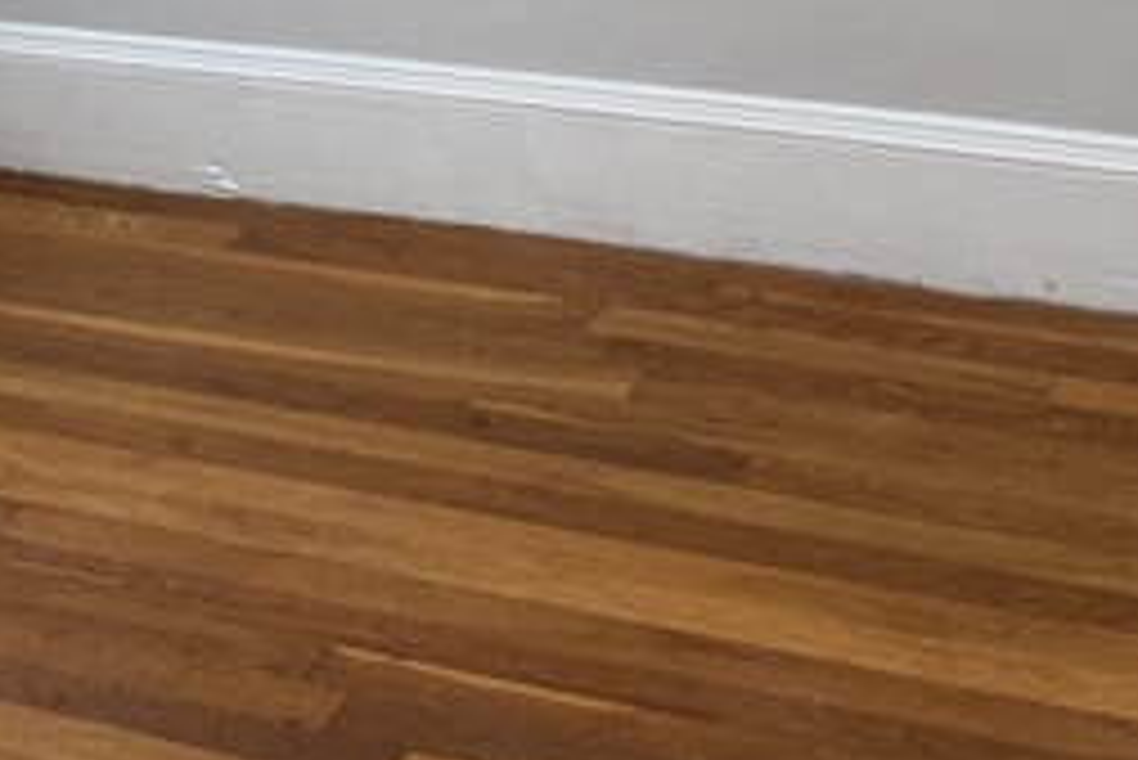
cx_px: 418
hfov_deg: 20.2
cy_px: -481
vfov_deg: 12.7
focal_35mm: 101
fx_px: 3194
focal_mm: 6.76
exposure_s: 1/120
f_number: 1.78
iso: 200
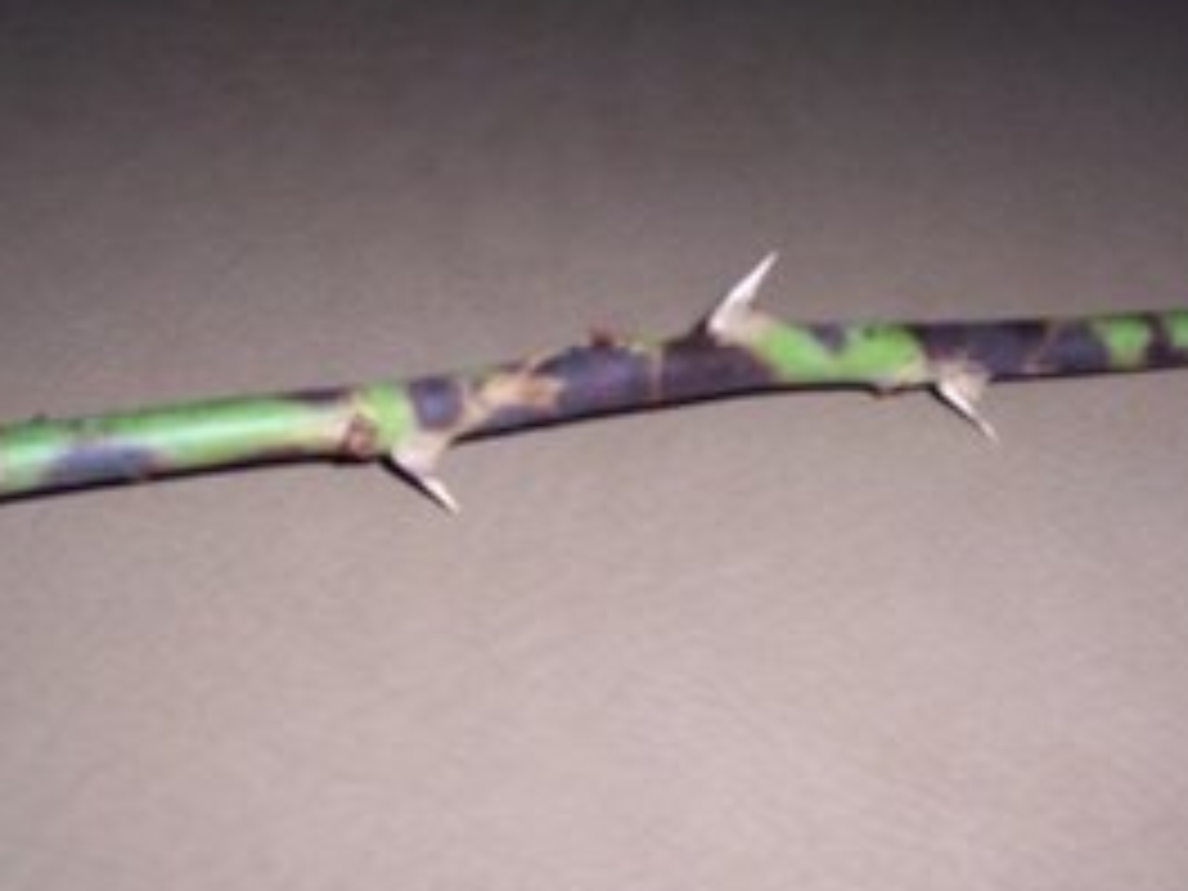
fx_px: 1716
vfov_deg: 29.1
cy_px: 374
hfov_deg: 38.2
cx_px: 644
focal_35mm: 50
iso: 140
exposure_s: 1/60
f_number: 2.8
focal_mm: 5.5
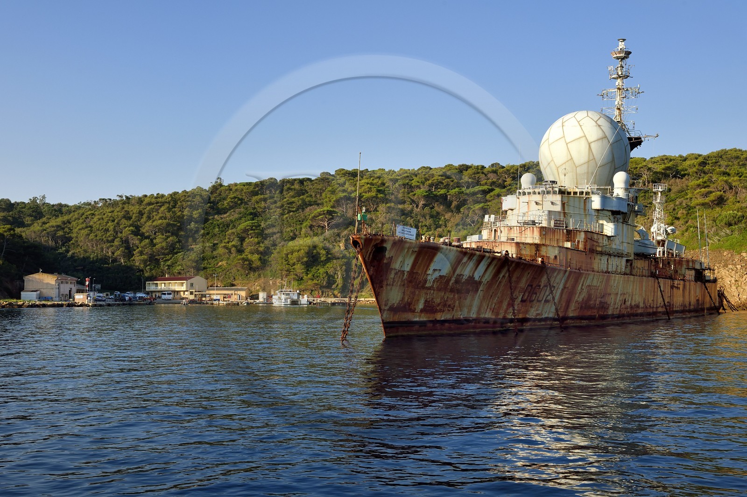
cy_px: 248
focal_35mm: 48
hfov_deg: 41.1
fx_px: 995
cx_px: 374
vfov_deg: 28.0
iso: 200
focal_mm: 48
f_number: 10
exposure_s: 1/250
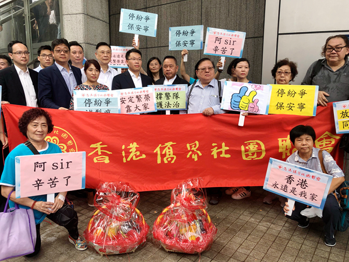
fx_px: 282
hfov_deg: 63.4
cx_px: 174
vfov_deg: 49.7
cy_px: 131
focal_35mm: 28
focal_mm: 3.99
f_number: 1.8
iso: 32
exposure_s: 1/100
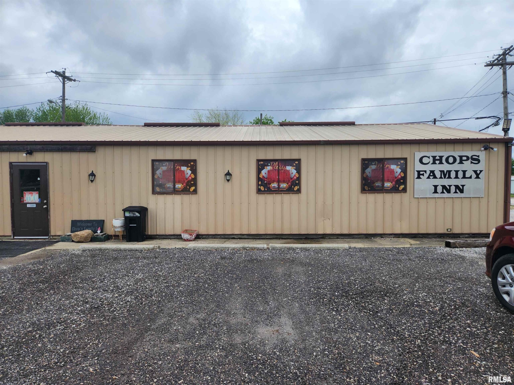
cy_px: 192
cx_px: 257
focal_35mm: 23
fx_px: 342
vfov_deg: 58.9
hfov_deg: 73.9
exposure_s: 1/2099
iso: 20
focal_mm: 5.4
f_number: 1.8
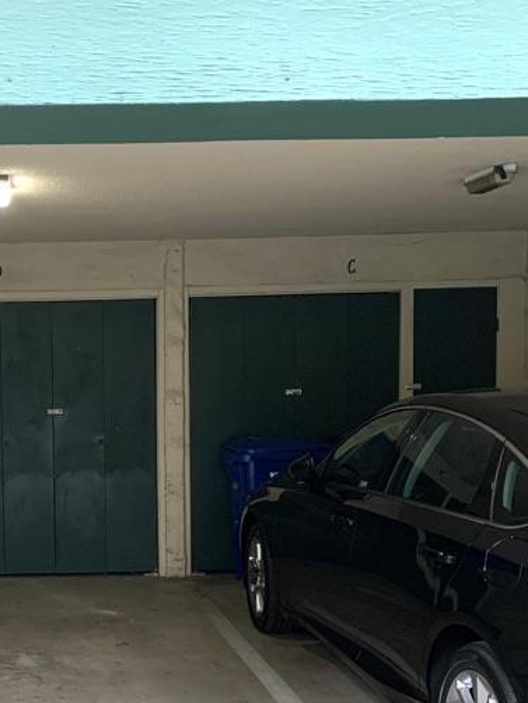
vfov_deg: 35.6
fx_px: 1077
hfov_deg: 26.4
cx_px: 24
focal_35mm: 53
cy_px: 492
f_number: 1.8
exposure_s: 1/60
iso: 160
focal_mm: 4.25
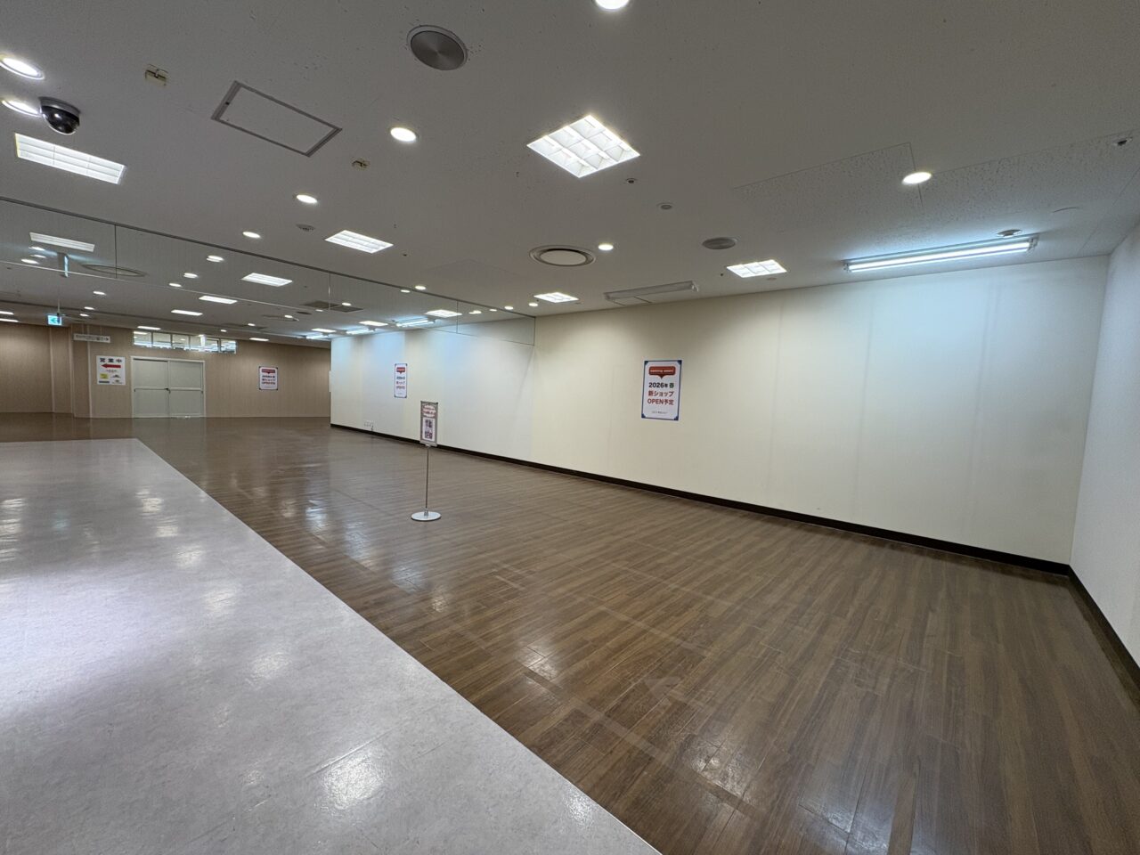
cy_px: 428
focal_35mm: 14
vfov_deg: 85.7
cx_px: 570
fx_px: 461
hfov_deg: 102.1
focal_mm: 2.22
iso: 100
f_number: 2.2
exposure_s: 1/100
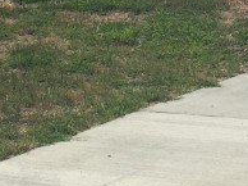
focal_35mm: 179
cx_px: 66
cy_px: -137
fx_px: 1281
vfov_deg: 8.0
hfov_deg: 11.0
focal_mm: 4.15
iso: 32
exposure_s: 1/2639
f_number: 2.2
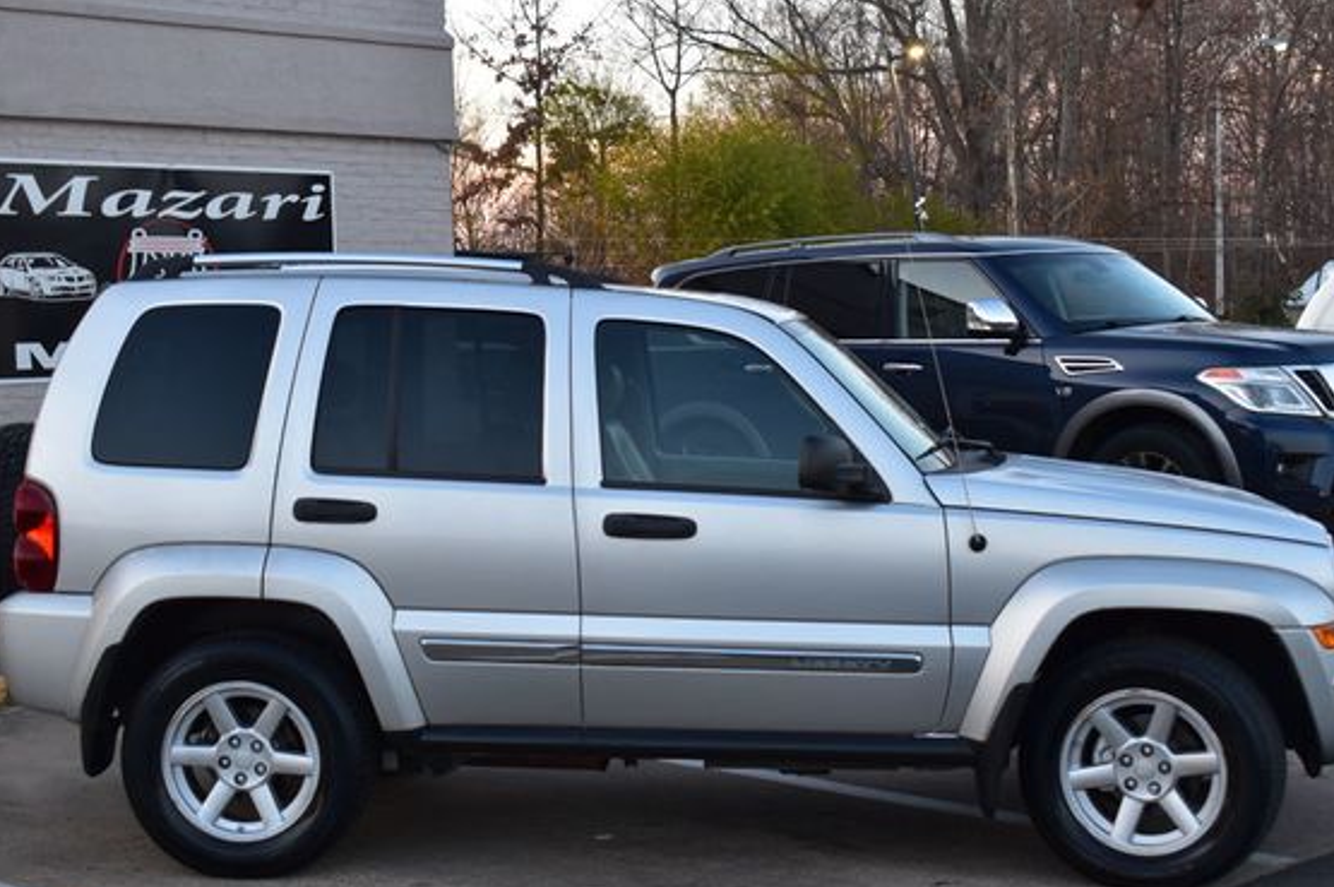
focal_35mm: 61
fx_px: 2243
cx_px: 644
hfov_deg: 33.1
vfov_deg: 22.4
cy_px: 502
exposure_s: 1/20
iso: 400
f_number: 6.3
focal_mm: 35
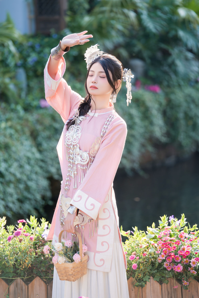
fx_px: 953
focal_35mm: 115
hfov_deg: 11.9
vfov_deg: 17.8
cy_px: 149
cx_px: 100
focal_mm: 115
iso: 100
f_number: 2.8
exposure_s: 1/125
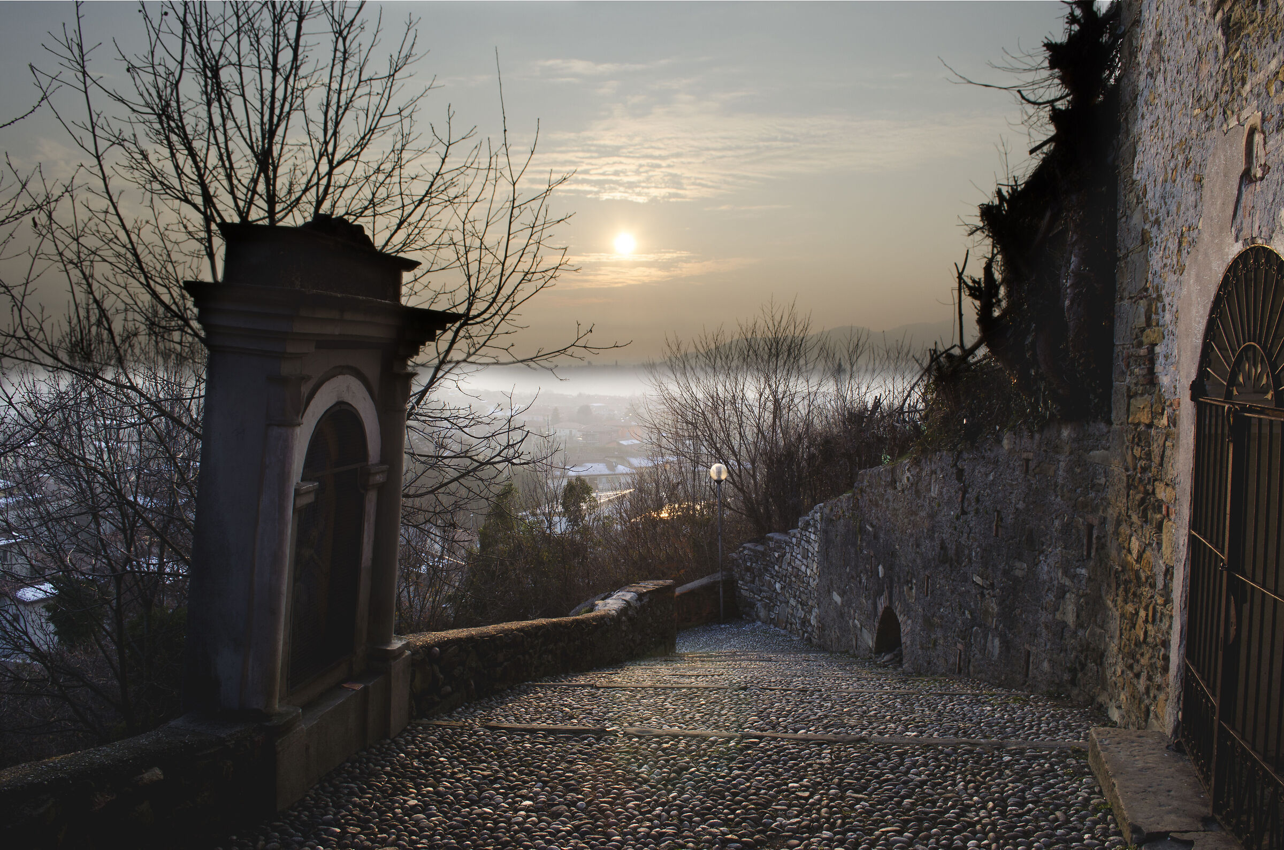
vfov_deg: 47.7
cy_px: 425
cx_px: 642
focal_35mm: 27
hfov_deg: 67.5
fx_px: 961
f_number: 11
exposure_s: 1/25
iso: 100
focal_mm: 18
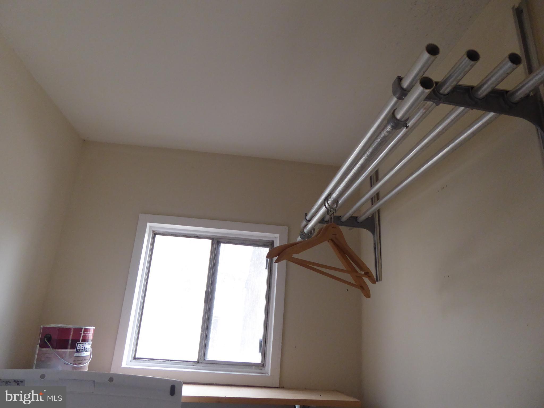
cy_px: 204
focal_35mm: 24
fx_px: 377
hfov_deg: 71.6
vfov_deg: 56.8
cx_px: 272
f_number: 3.3
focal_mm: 4.3
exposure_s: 1/60
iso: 320
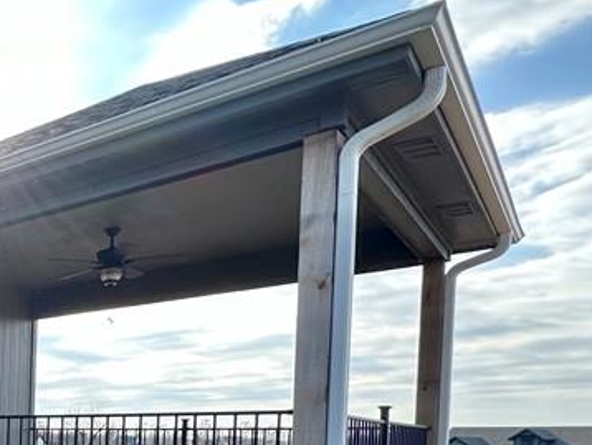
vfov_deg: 32.6
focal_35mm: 40
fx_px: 685
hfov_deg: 33.3
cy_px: 462
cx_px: -190
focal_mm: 2.22
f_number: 2.2
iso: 40
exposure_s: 1/587
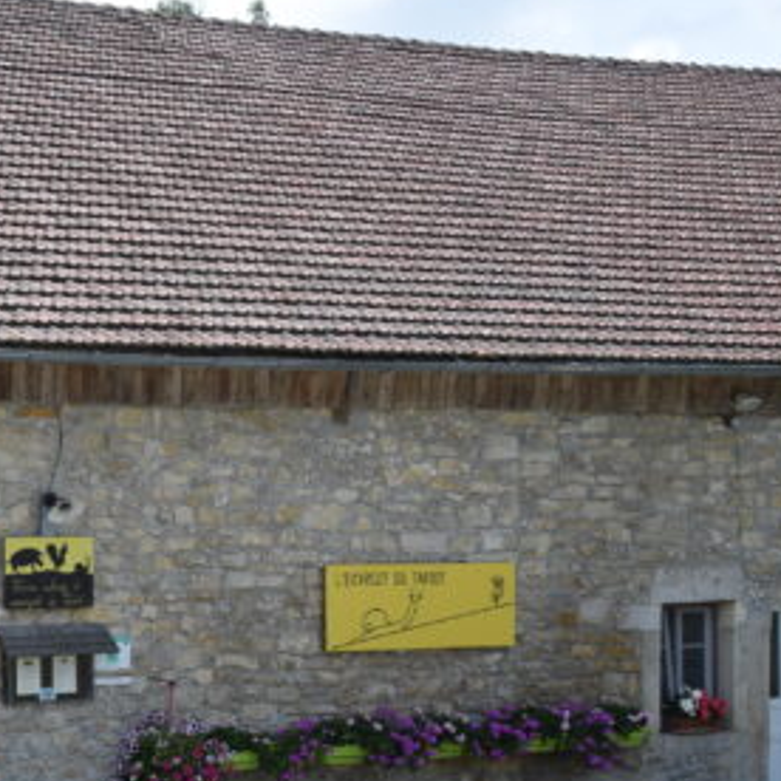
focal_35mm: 97
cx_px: -136
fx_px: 2476
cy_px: 580
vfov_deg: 17.8
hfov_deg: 17.2
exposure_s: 1/320
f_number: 8
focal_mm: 30
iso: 200
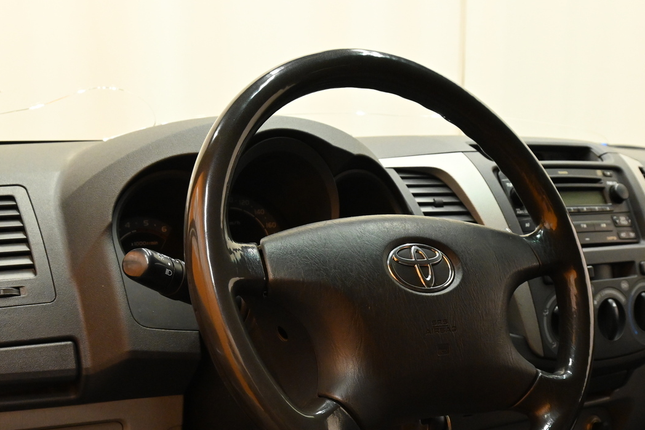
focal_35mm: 52
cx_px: 374
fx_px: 935
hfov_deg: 38.0
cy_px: 319
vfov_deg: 25.6
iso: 2500
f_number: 5.6
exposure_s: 1/40
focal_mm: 22.5
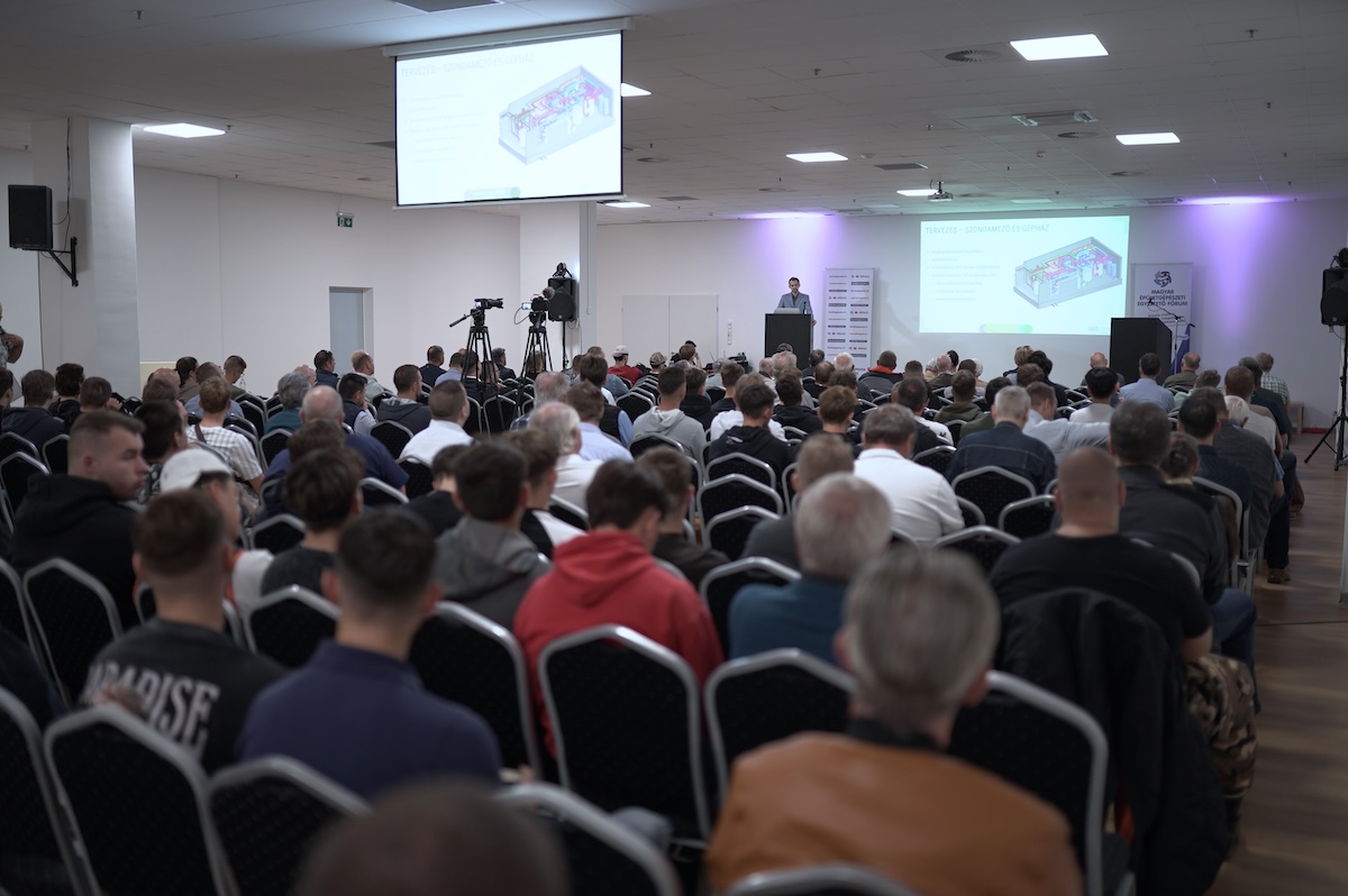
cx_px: 674
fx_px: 1309
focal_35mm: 35
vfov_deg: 37.8
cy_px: 448
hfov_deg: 54.5
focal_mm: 35
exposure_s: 1/80
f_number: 1.4
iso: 160
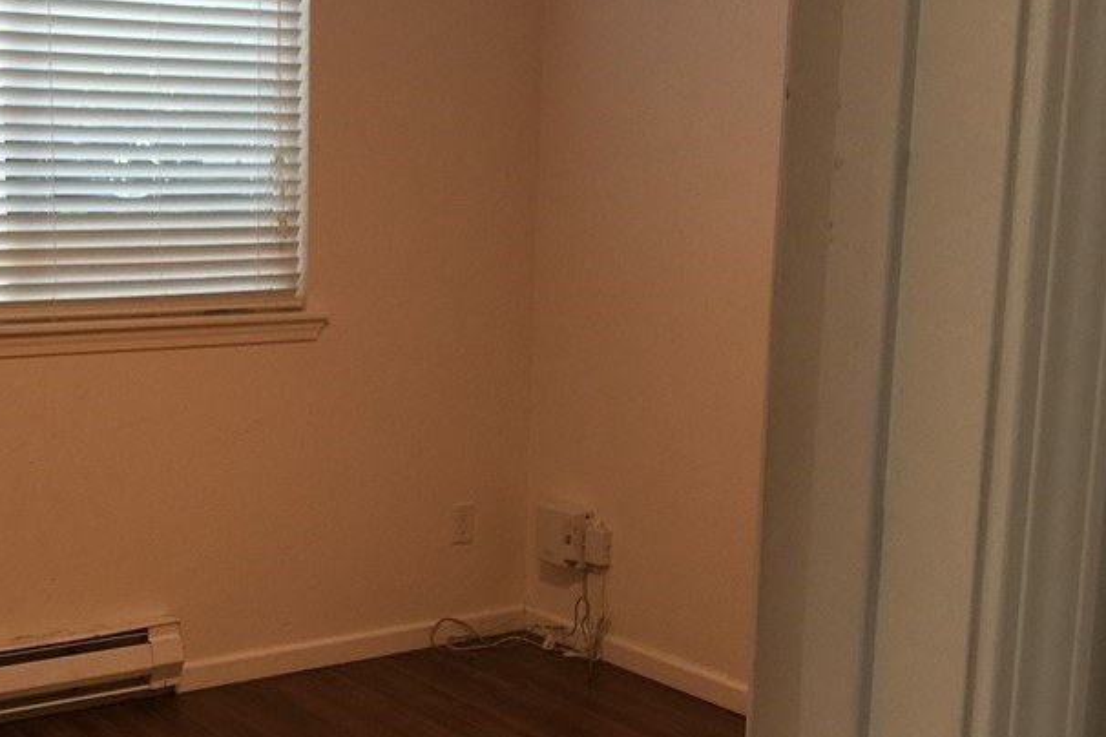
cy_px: 458
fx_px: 1567
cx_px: 263
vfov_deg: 26.4
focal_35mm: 51
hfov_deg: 37.8
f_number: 2.2
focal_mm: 4.15
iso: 50
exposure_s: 1/15
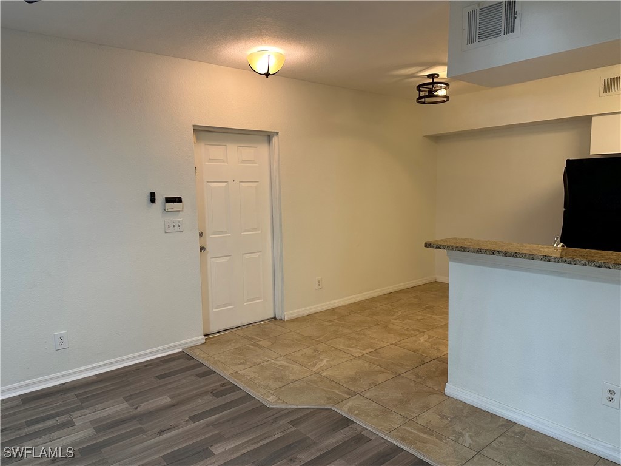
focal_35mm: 24
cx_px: 310
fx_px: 431
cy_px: 233
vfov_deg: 56.8
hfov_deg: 71.6
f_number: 1.78
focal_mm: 6.86
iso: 125
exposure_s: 1/60
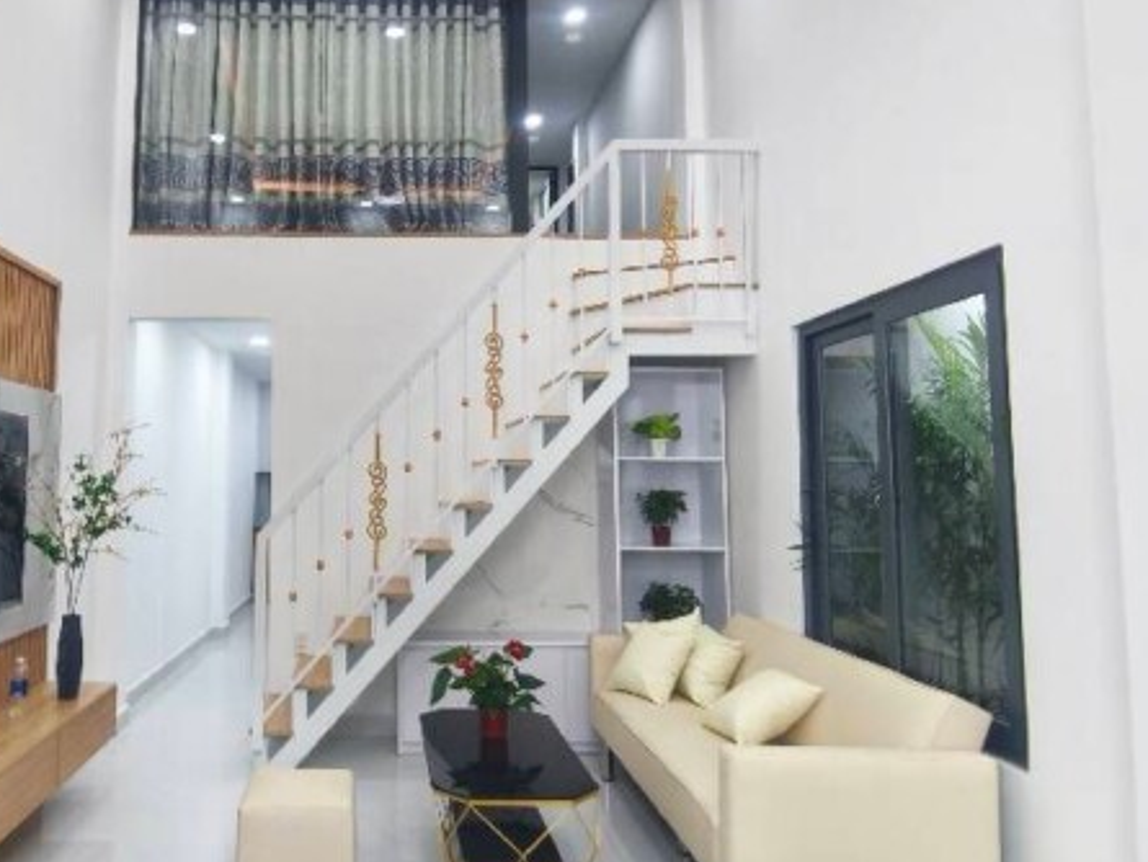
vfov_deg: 49.7
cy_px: 409
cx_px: 371
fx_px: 929
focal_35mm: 28
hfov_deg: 61.7
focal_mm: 1.91
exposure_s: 1/50.3
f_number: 2.2
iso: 125
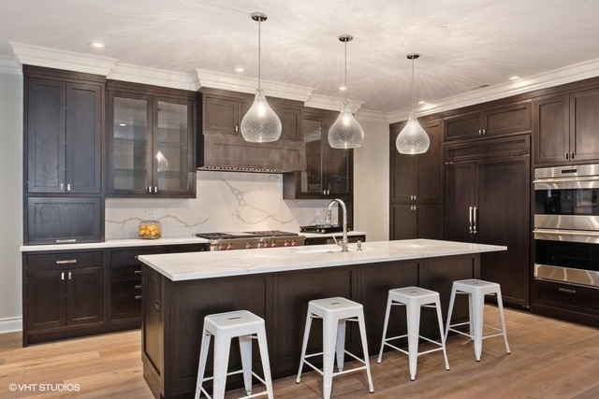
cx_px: 300
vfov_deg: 53.2
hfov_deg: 73.7
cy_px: 200
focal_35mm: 24
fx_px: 399
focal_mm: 24
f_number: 11
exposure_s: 1/3
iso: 320
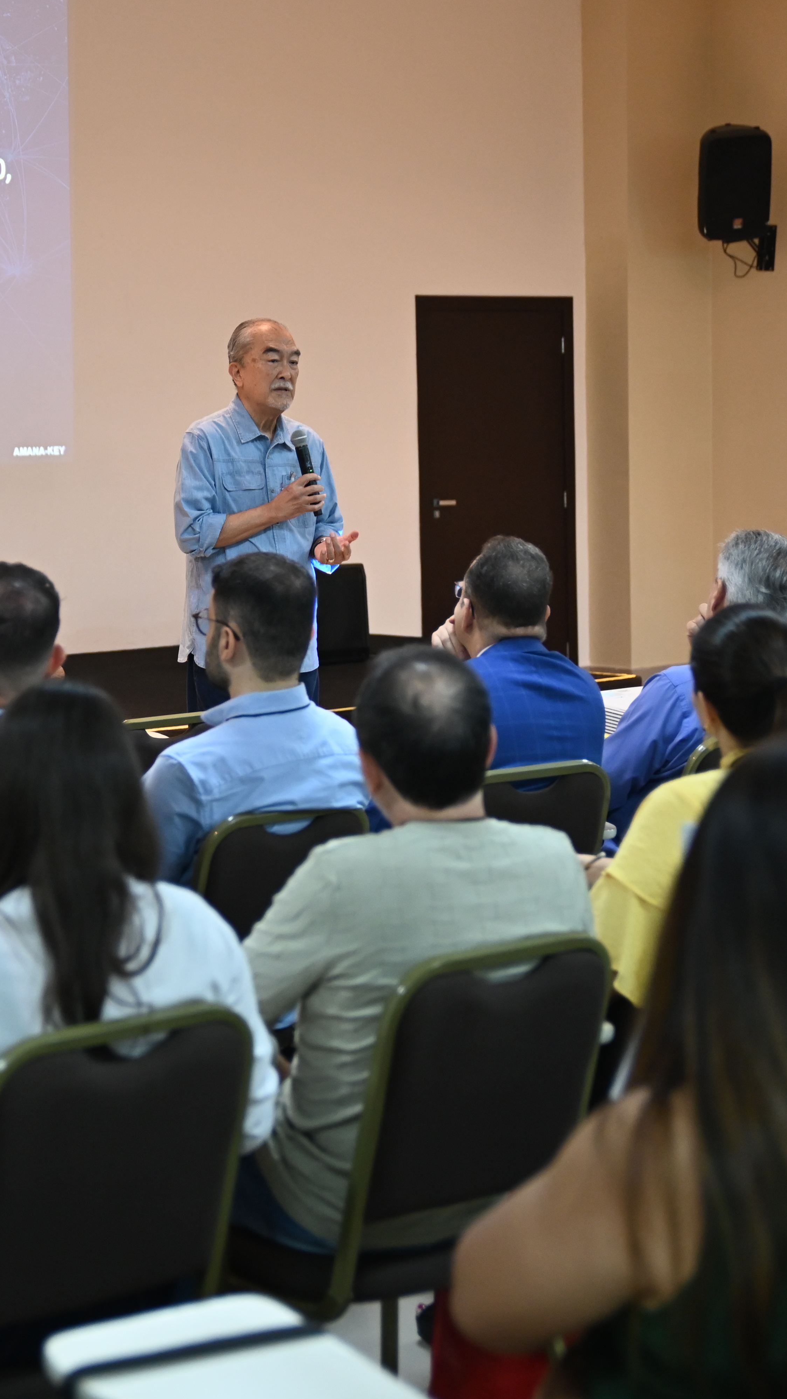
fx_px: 2709
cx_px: 207
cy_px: 698
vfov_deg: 29.0
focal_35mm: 73
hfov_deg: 16.5
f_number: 2.8
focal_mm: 46
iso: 2000
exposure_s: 1/125
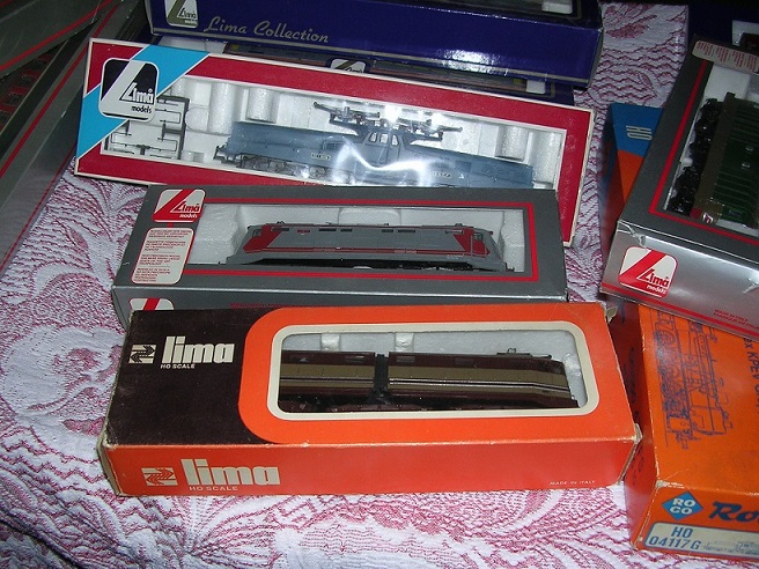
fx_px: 833
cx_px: 380
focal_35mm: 38
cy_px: 284
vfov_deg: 37.7
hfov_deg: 49.0
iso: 100
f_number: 2.8
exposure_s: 1/60.1
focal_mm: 5.8
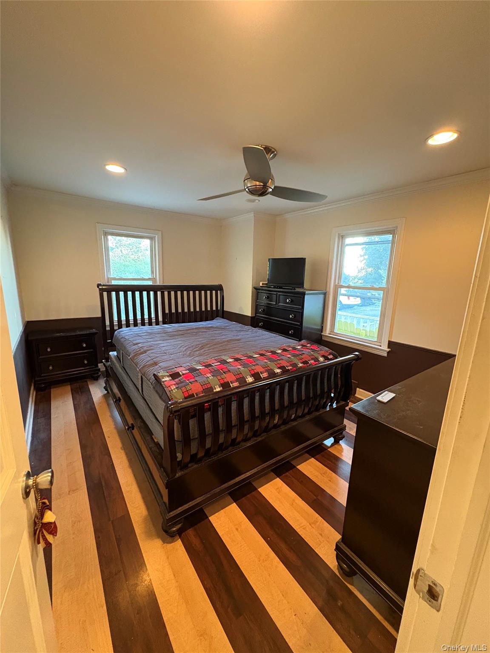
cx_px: 245
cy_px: 326
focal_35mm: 14
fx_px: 264
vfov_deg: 102.1
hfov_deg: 85.7
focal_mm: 2.22
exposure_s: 1/40
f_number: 2.2
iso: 1000
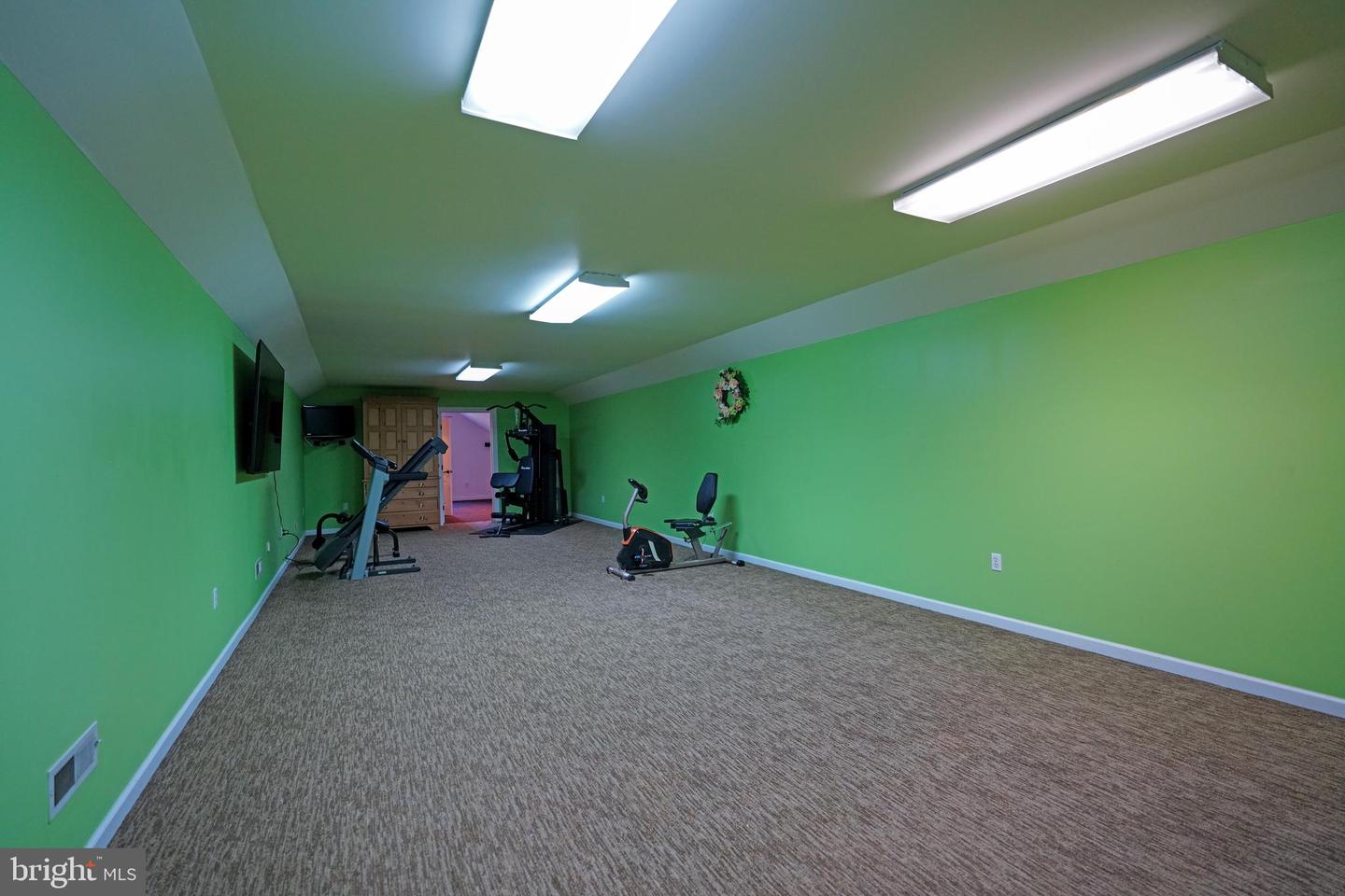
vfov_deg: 73.7
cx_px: 672
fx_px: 598
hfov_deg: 96.7
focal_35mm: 16
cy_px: 448
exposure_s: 1/160
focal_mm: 16
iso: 1600
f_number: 3.2
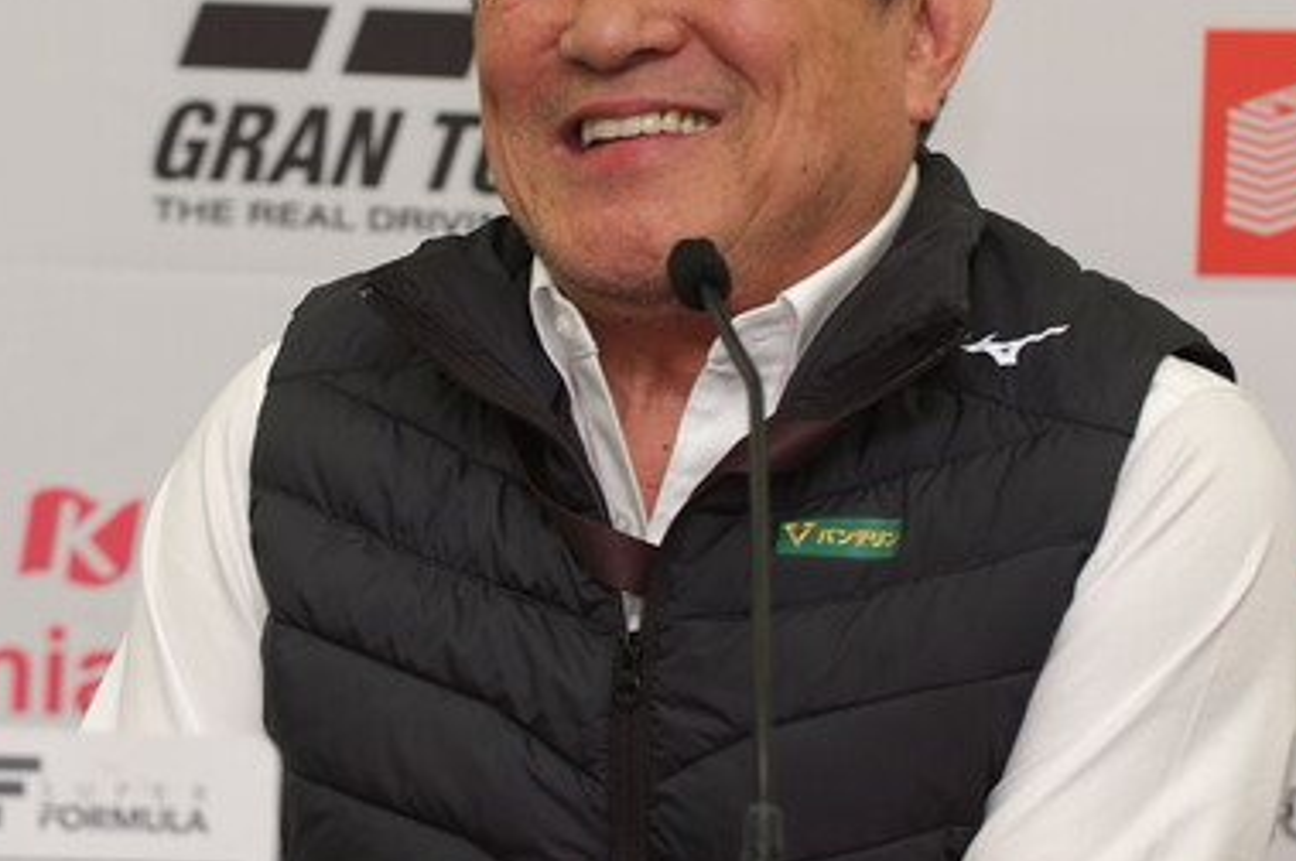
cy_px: 249
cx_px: 609
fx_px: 10467
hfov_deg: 7.1
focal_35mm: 291
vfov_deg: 4.7
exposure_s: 1/60
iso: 200
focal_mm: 102
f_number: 5
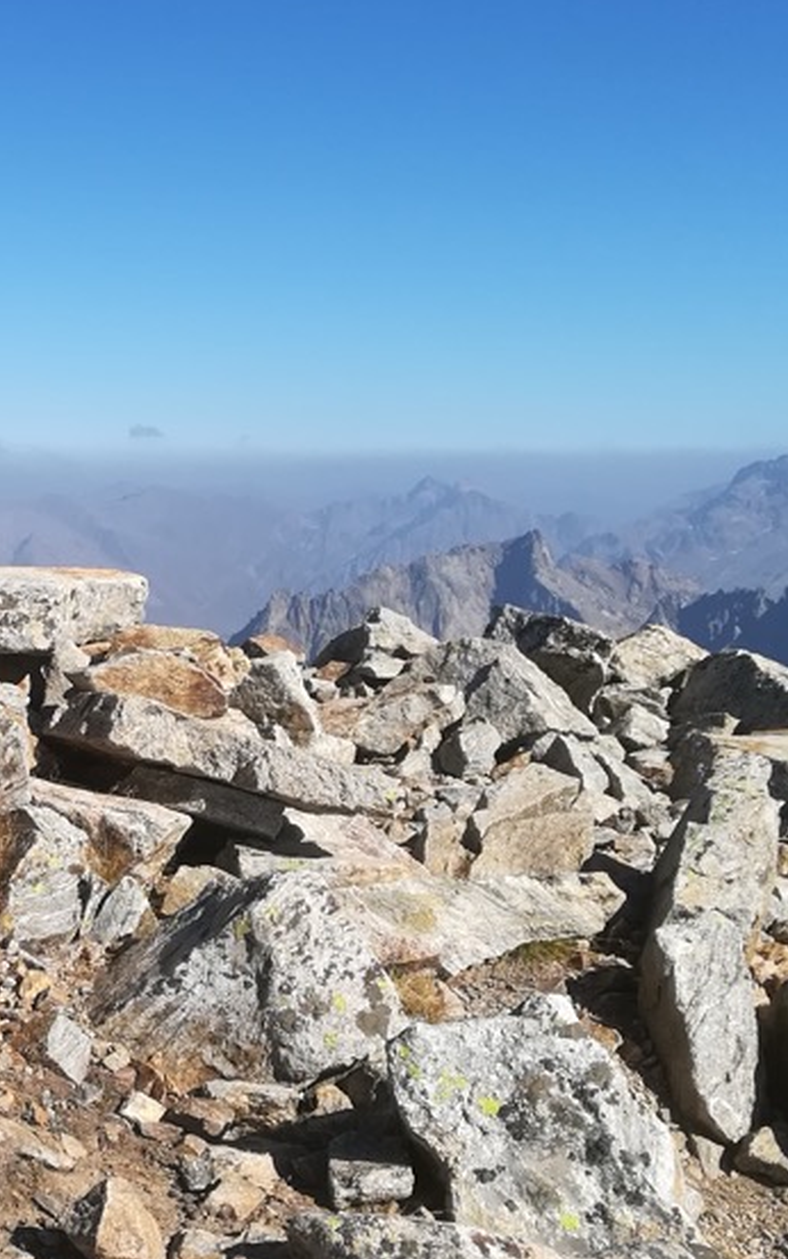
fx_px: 1751
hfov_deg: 24.0
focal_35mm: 51
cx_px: -41
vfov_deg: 39.4
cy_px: 733
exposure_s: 1/1230
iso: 50
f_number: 2.2
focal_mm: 3.83
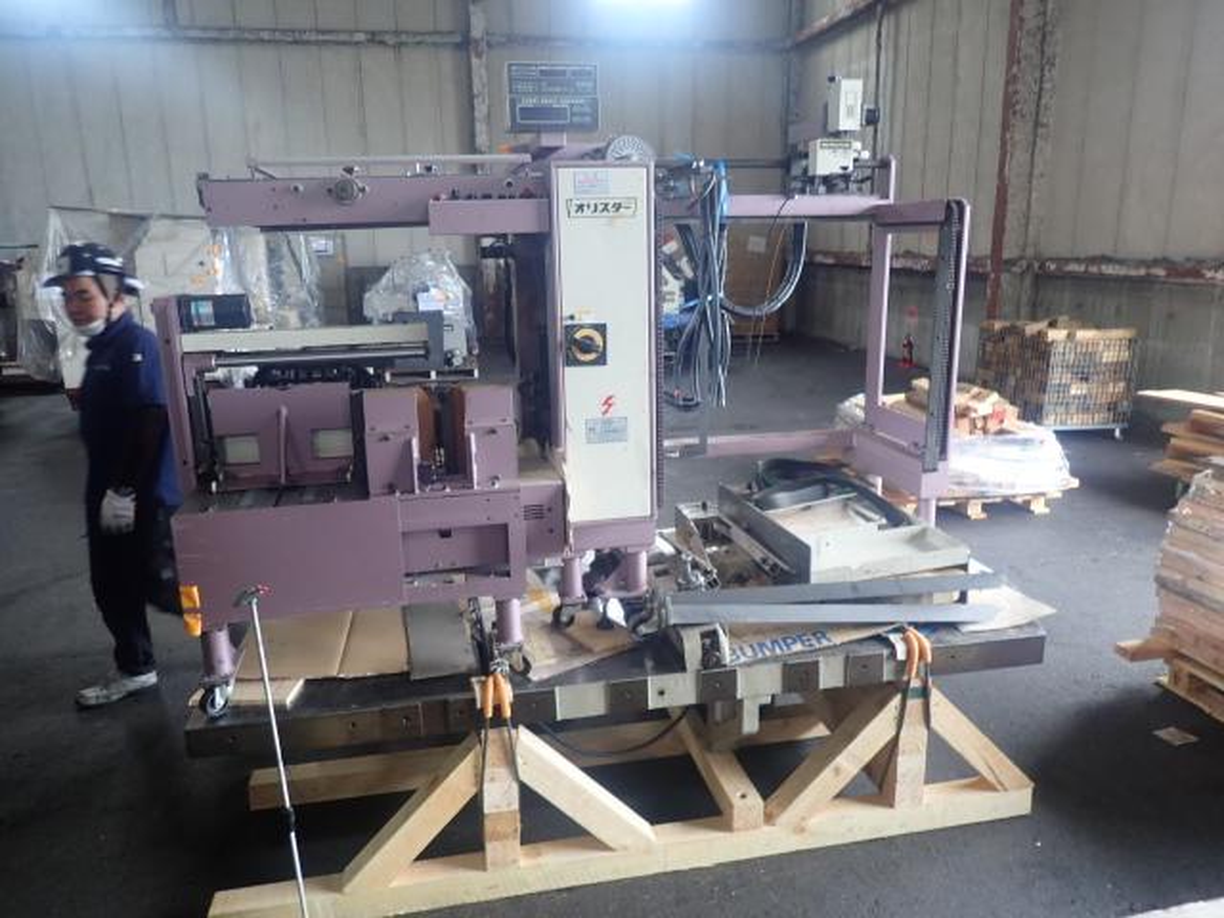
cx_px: 612
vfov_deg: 54.9
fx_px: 884
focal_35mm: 25
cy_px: 459
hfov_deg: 69.4
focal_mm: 4.5
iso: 200
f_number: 2
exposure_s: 1/60
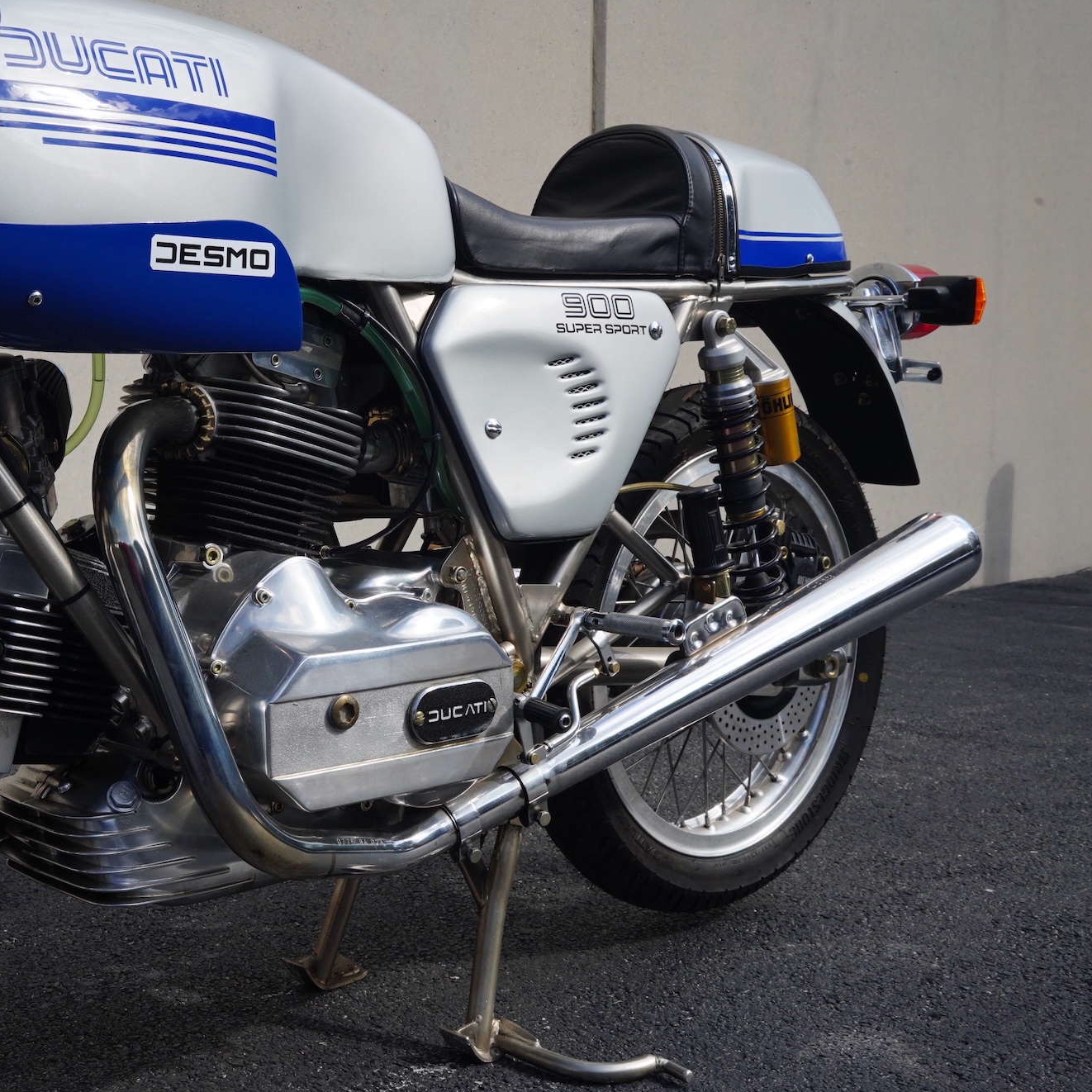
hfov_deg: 36.9
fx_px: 1606
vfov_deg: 37.6
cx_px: 318
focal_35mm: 45
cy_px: 548
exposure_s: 1/160
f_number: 16
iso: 1000
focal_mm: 35
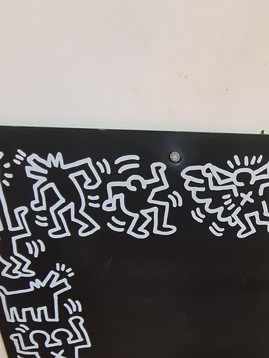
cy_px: 310
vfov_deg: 47.2
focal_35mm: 36
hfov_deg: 35.1
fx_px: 373
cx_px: 281
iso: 320
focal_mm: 2.2
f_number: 2.2
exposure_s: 1/50
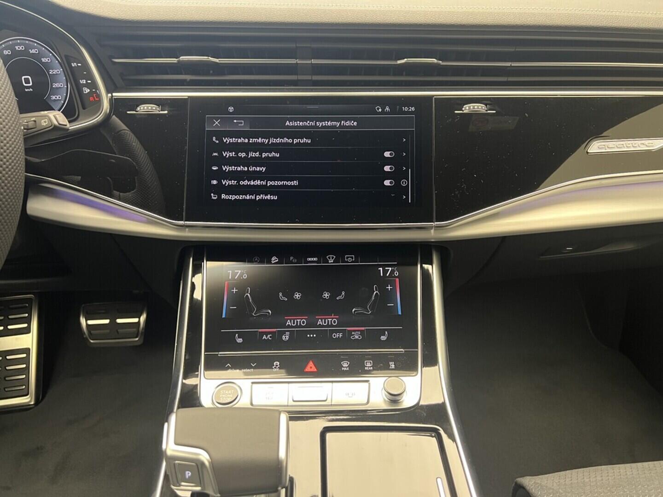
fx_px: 498
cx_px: 332
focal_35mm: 26
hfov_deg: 67.3
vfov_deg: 53.1
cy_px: 248
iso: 400
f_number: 1.5
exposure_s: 1/60
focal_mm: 5.7
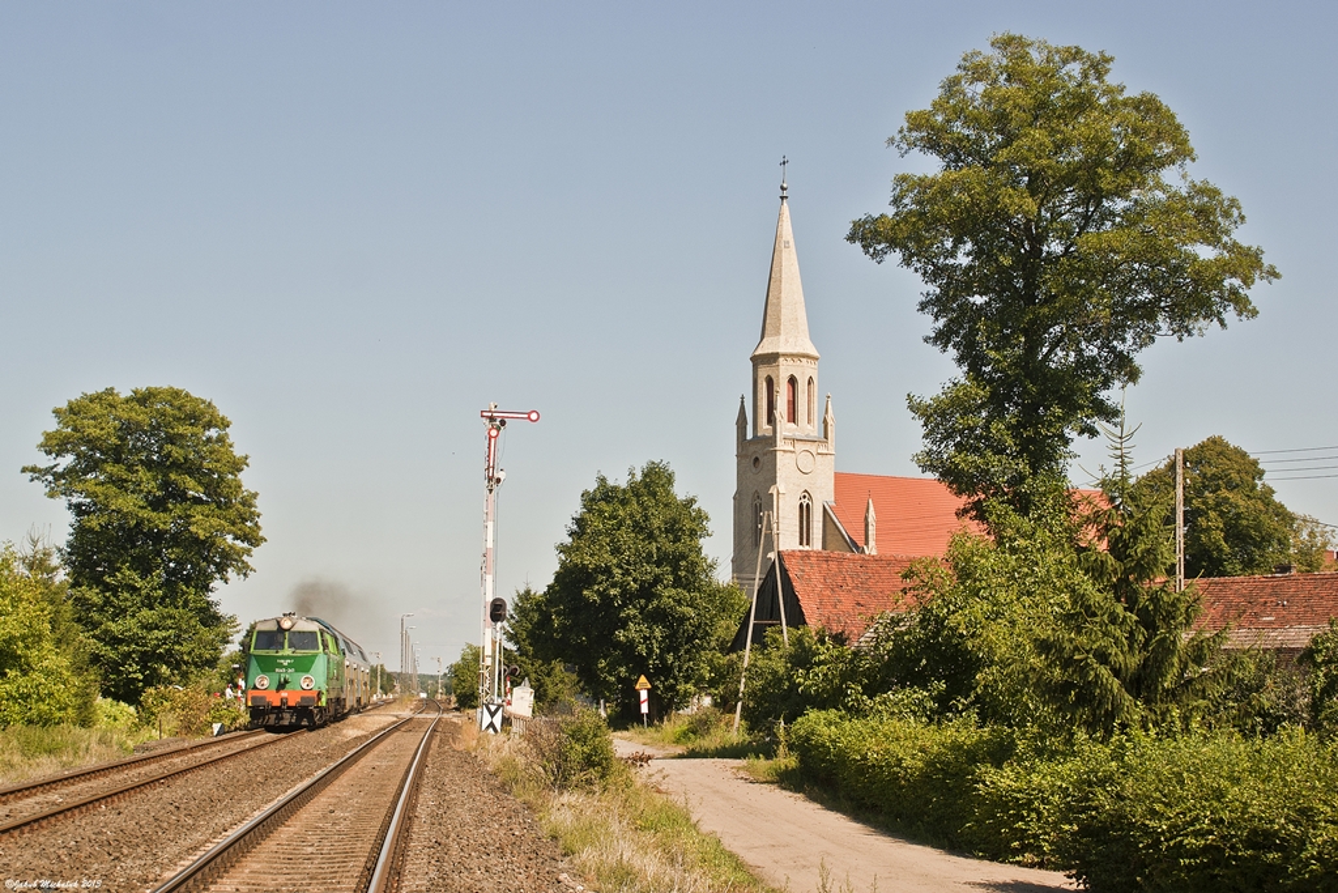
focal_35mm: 52
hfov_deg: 37.8
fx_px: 1951
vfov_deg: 25.8
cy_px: 446
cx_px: 669
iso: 100
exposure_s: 1/640
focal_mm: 35
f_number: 5.6
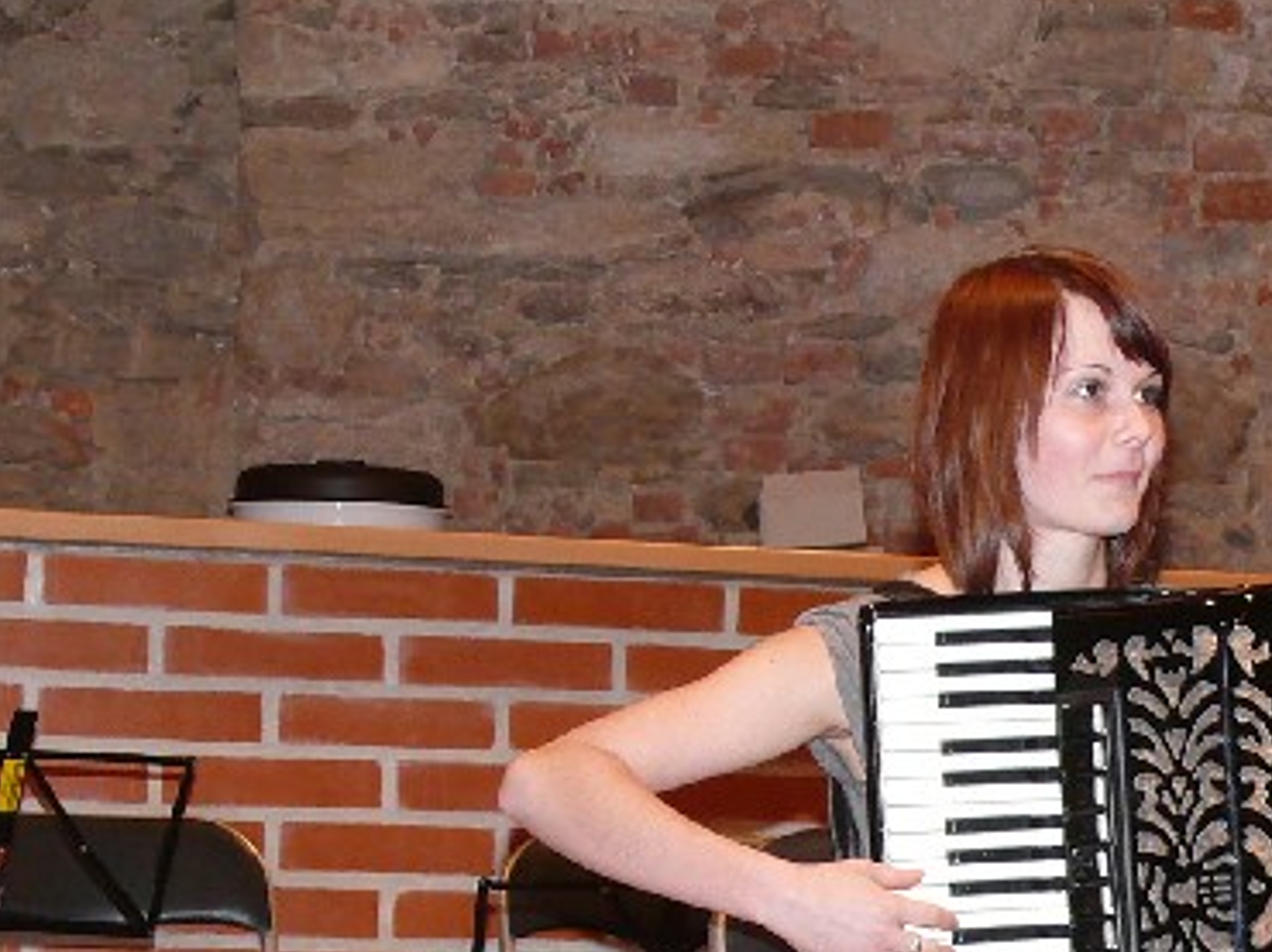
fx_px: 5325
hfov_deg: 13.5
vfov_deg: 10.1
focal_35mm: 145
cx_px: 1196
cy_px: 1007
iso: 200
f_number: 3.2
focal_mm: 10.6
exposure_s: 1/30
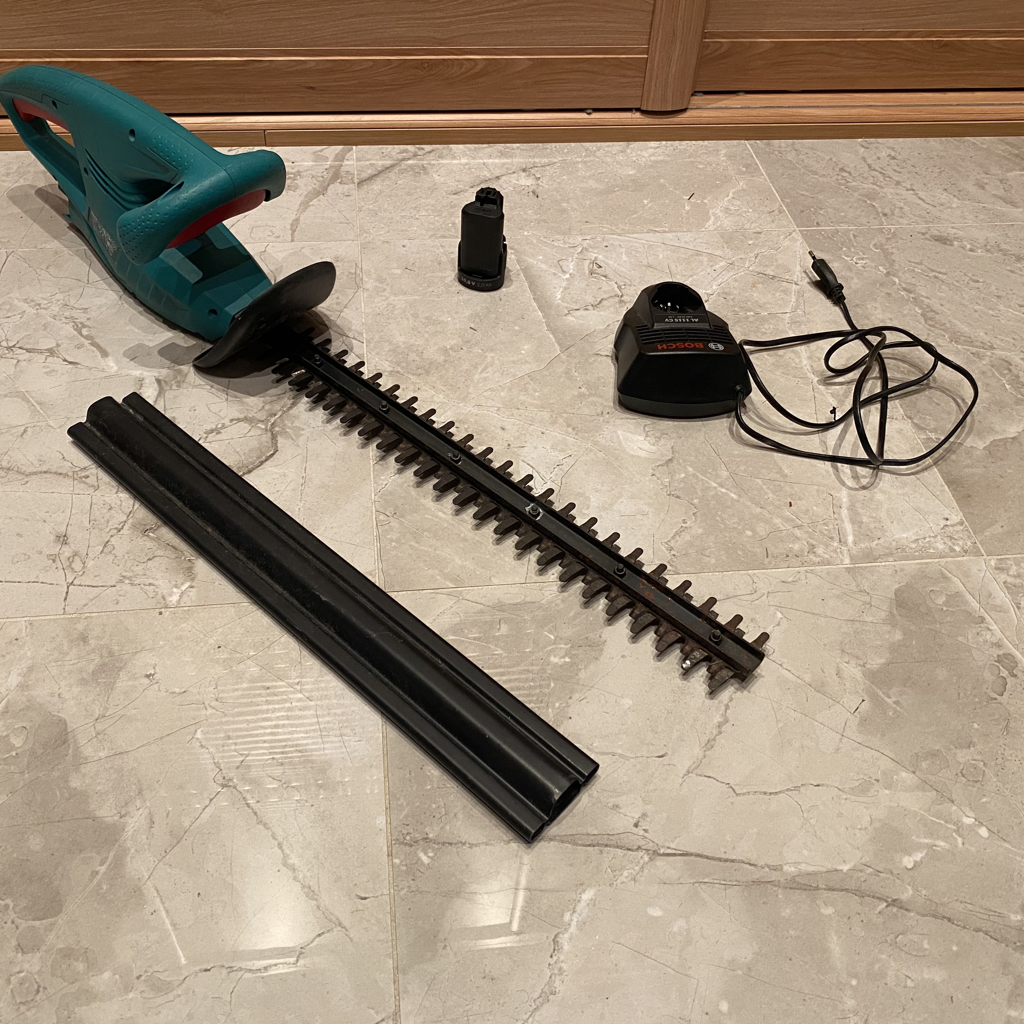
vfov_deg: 52.5
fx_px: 1038
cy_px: 512
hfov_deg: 52.5
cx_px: 499
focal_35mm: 31
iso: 200
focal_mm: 4.25
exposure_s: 1/50
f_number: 1.8
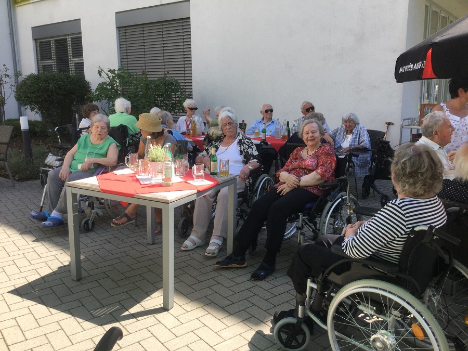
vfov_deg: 45.4
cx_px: 234
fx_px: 419
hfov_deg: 58.4
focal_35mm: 31
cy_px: 176
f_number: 2.4
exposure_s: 1/482
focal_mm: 3.3
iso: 25
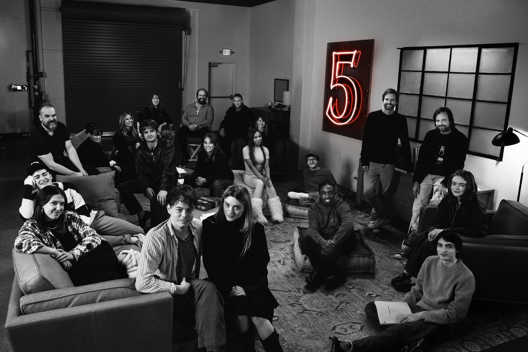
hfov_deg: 73.7
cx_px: 264
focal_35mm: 24
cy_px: 176
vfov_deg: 53.1
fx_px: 352
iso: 3200
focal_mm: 24
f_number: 8
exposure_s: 1/30
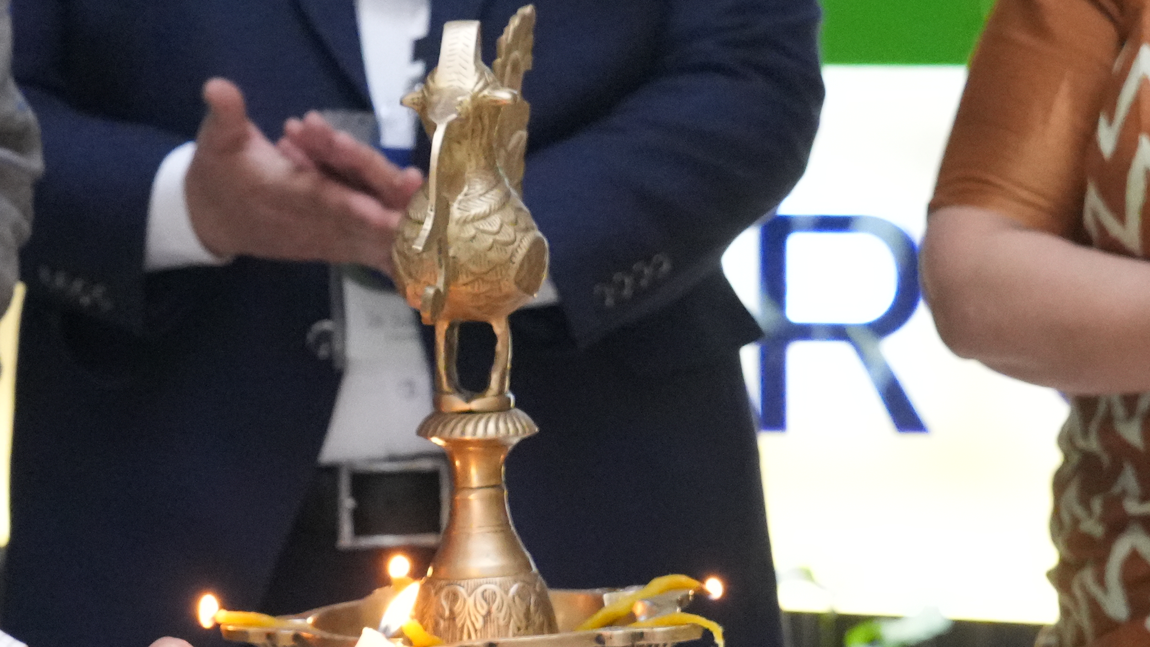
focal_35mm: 159
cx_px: 458
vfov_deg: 7.6
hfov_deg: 13.5
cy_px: 57
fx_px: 4849
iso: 6400
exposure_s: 1/160
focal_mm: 39
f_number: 3.5
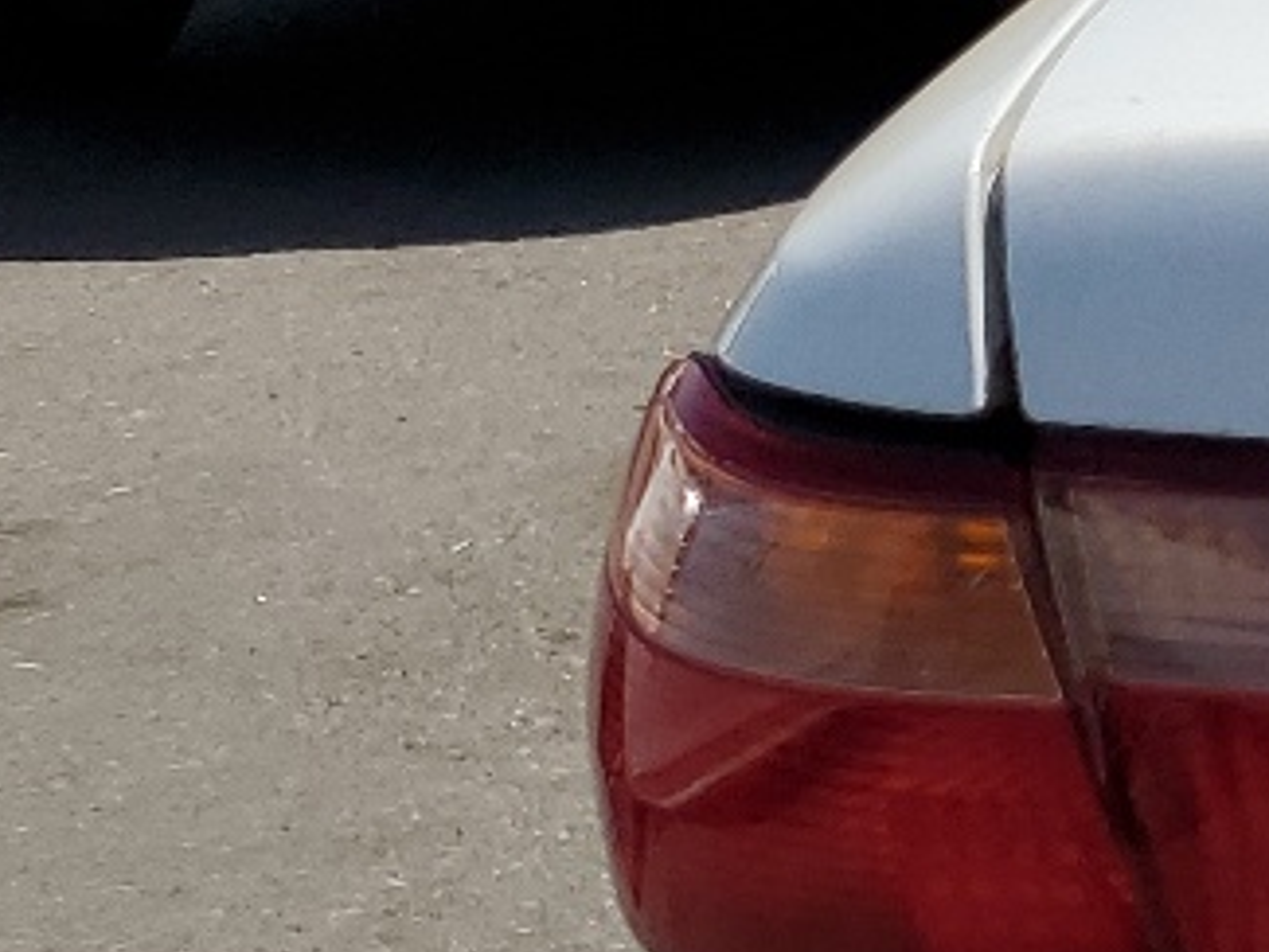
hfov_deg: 12.2
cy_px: 714
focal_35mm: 128
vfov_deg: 11.6
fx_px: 4694
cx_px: 3069
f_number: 1.5
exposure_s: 1/10000
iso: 50
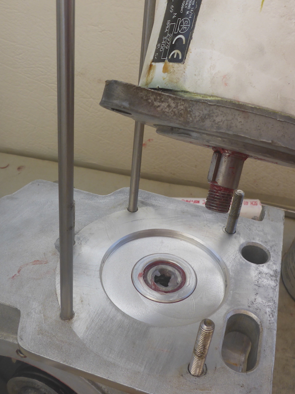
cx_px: 175
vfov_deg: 52.3
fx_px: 398
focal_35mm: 35
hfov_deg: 40.5
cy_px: 156
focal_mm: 4.9
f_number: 3.3
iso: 100
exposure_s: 1/400
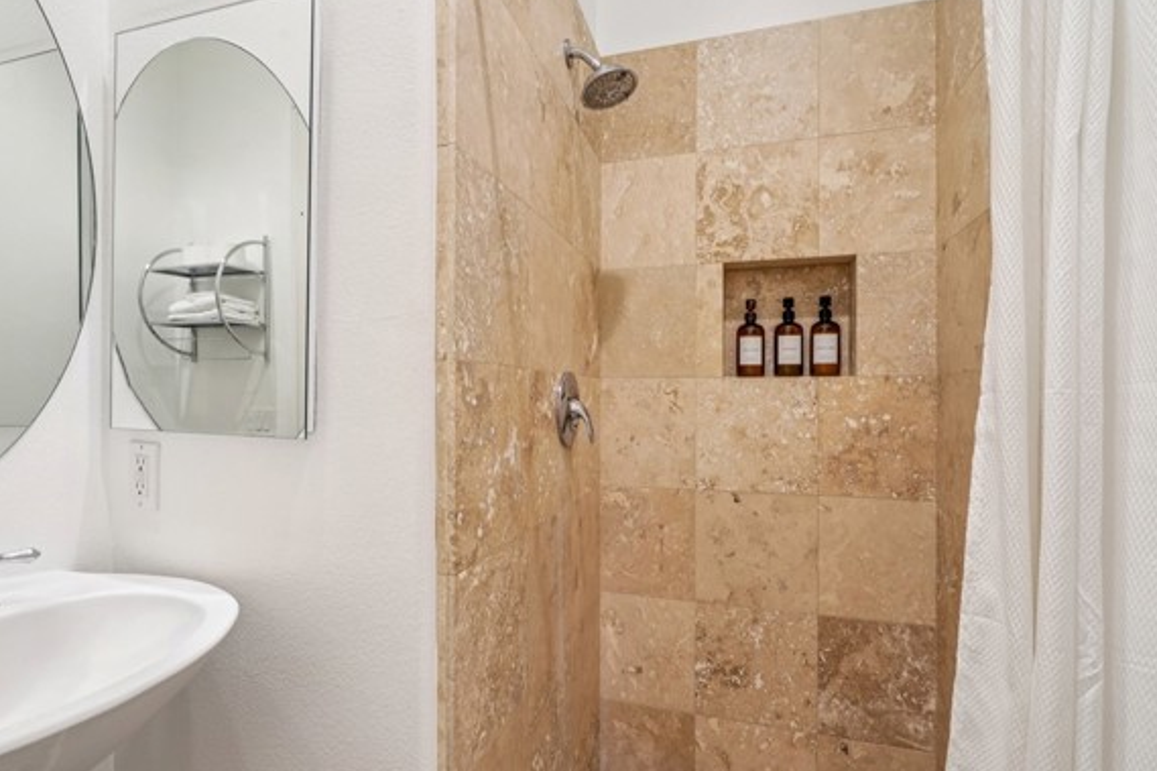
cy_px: 407
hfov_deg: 90.0
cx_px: 551
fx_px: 578
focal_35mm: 18
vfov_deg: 67.3
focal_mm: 16
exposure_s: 1/8
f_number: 8
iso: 400
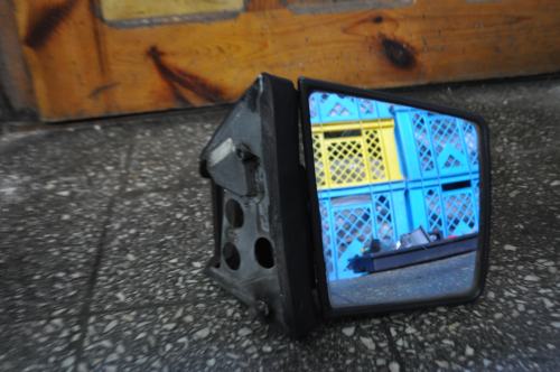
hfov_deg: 57.3
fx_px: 513
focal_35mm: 33
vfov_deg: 39.9
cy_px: 186
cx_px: 280
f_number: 4
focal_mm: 22
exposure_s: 1/20
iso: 1600
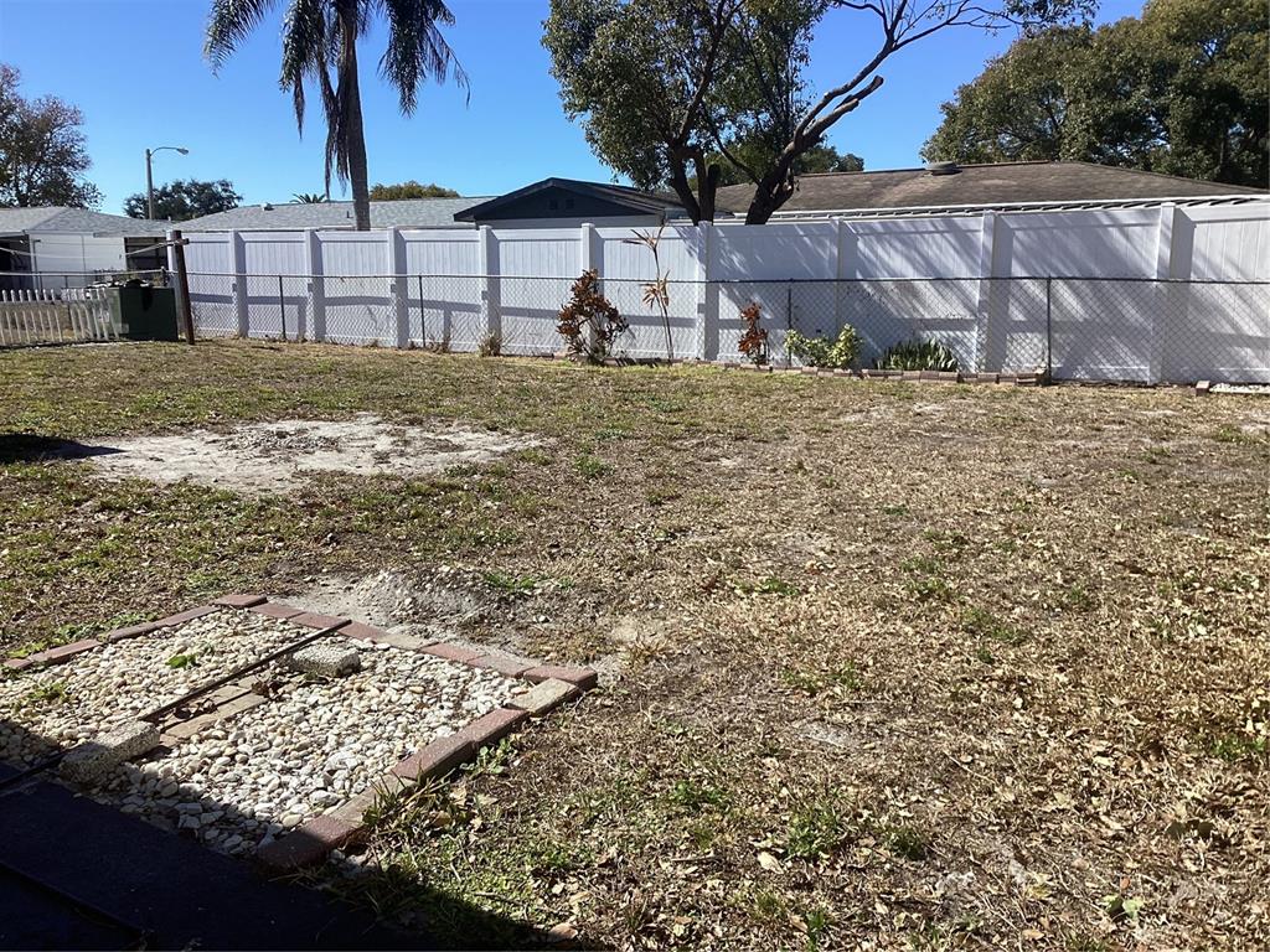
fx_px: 1137
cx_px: 635
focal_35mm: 31
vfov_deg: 45.4
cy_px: 476
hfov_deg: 58.4
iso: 25
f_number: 2.4
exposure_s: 1/1381
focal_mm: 3.3
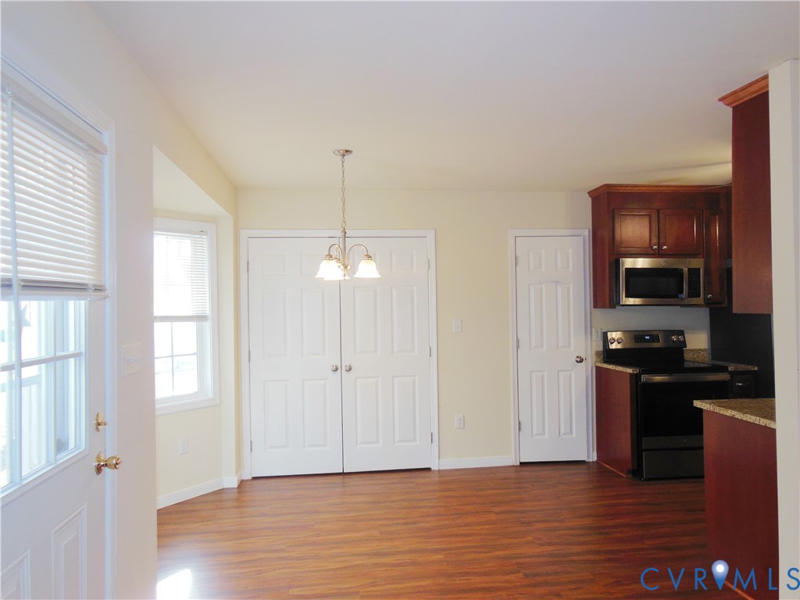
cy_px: 300
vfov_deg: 54.9
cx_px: 400
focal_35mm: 25
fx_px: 578
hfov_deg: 69.4
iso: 160
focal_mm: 4.5
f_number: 3.5
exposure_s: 1/30
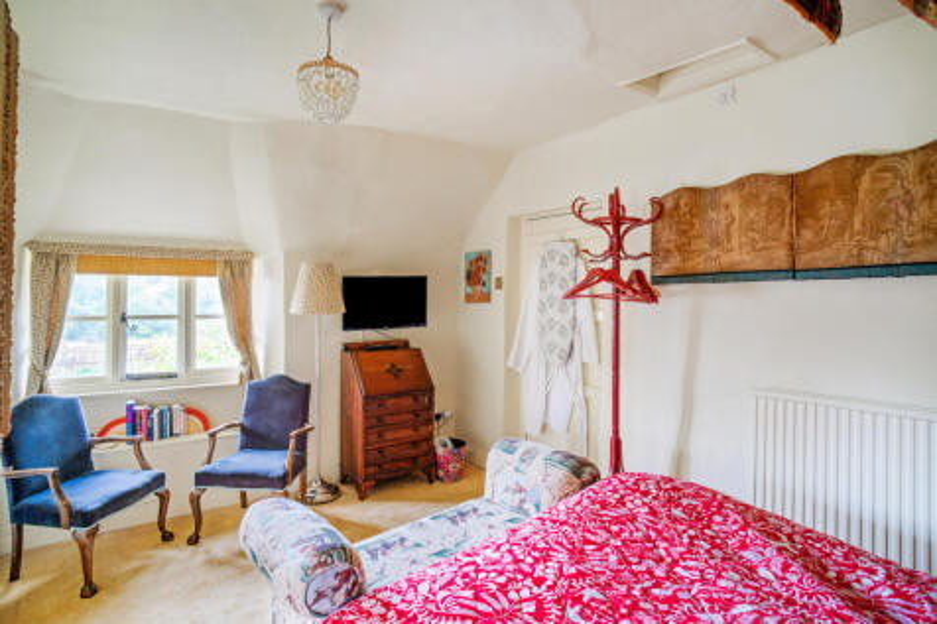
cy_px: 312
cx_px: 468
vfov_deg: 67.3
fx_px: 468
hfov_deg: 90.0
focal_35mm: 18
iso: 400
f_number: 8
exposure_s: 1.3
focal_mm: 18
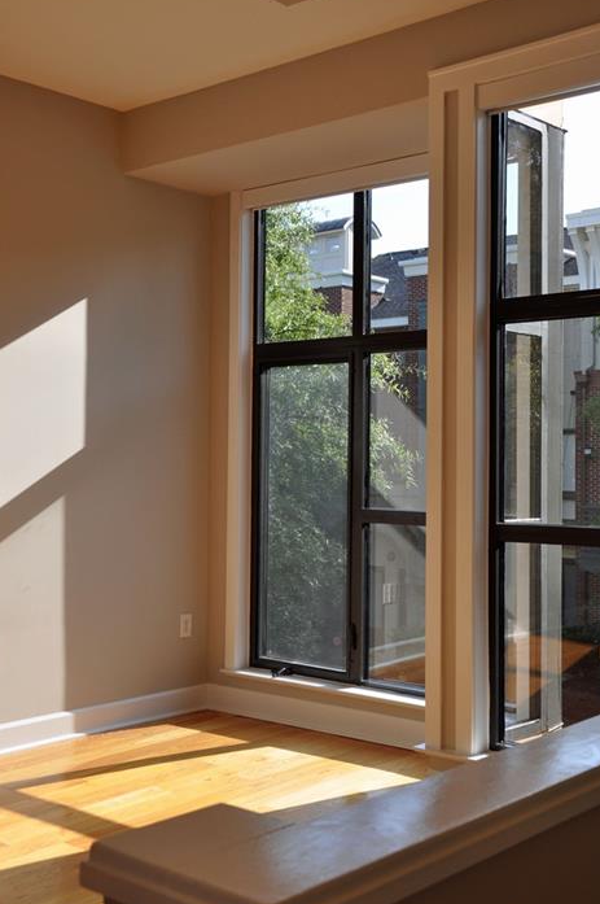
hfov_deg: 31.1
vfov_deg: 45.5
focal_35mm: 43
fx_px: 1078
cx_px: 320
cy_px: 438
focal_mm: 26
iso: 200
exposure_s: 1/200
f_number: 7.1
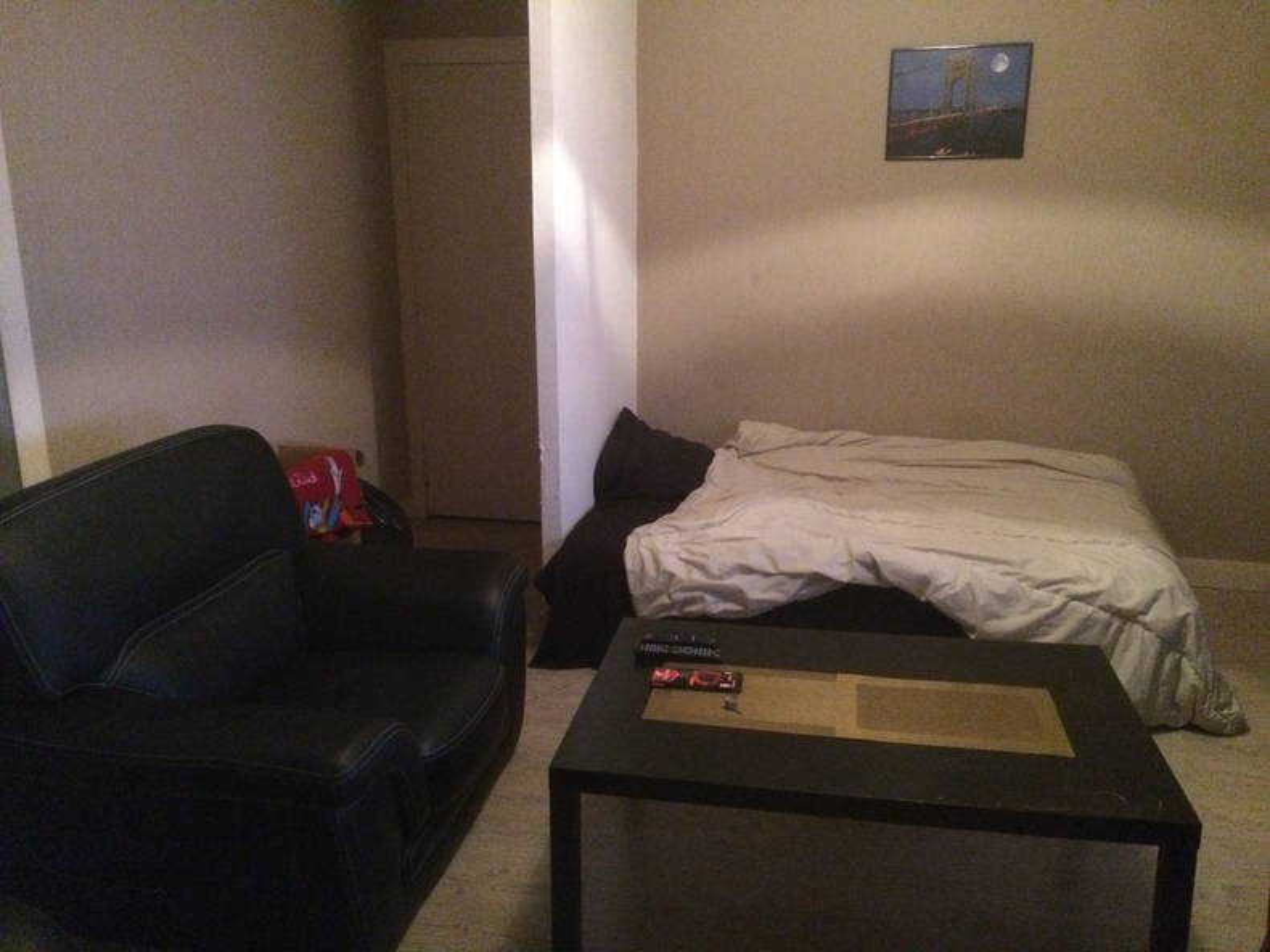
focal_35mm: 29
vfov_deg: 48.2
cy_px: 476
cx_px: 635
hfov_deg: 61.7
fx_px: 1064
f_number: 2.2
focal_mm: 4.15
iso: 640
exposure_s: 1/15
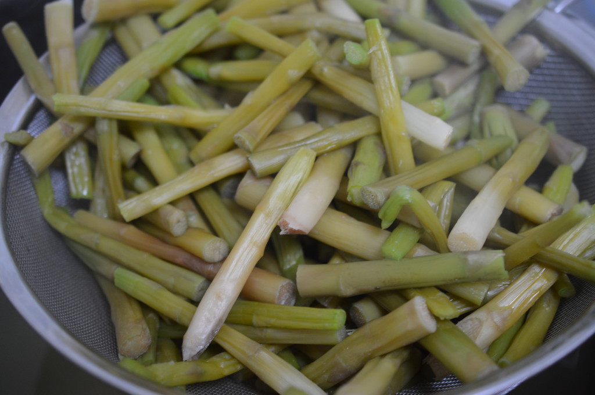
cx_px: 298
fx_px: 990
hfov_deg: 33.4
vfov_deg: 22.6
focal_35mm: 60
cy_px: 198
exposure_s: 1/60
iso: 720
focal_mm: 40
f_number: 3
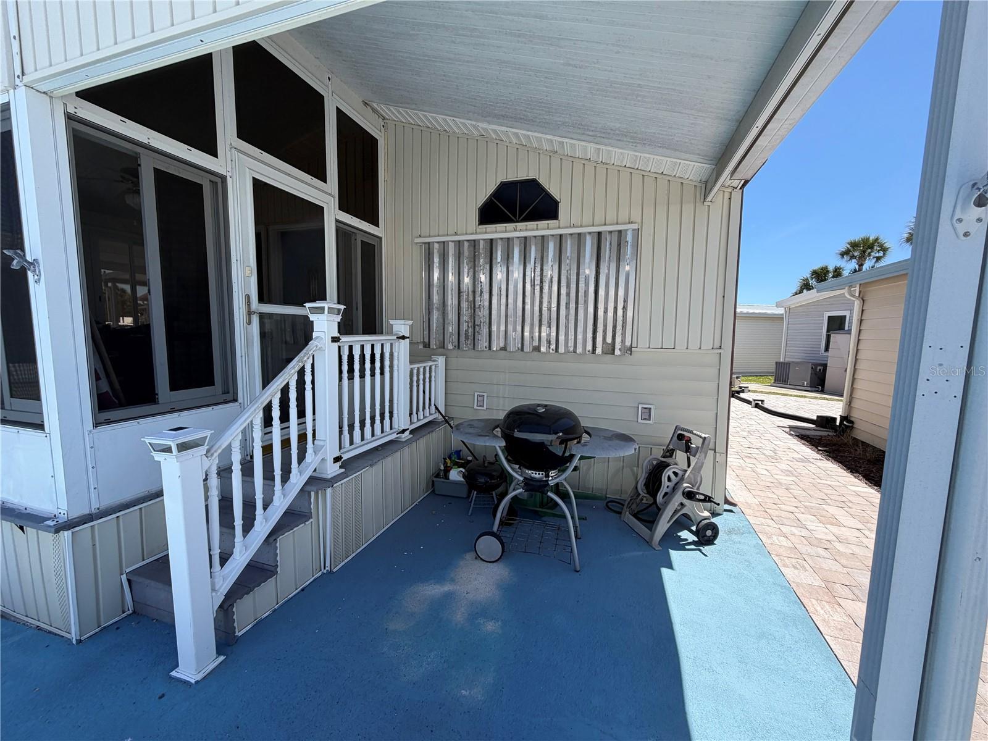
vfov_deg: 85.7
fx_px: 400
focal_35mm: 14
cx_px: 494
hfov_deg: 102.1
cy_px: 370
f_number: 2.2
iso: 40
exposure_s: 1/770
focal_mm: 2.22
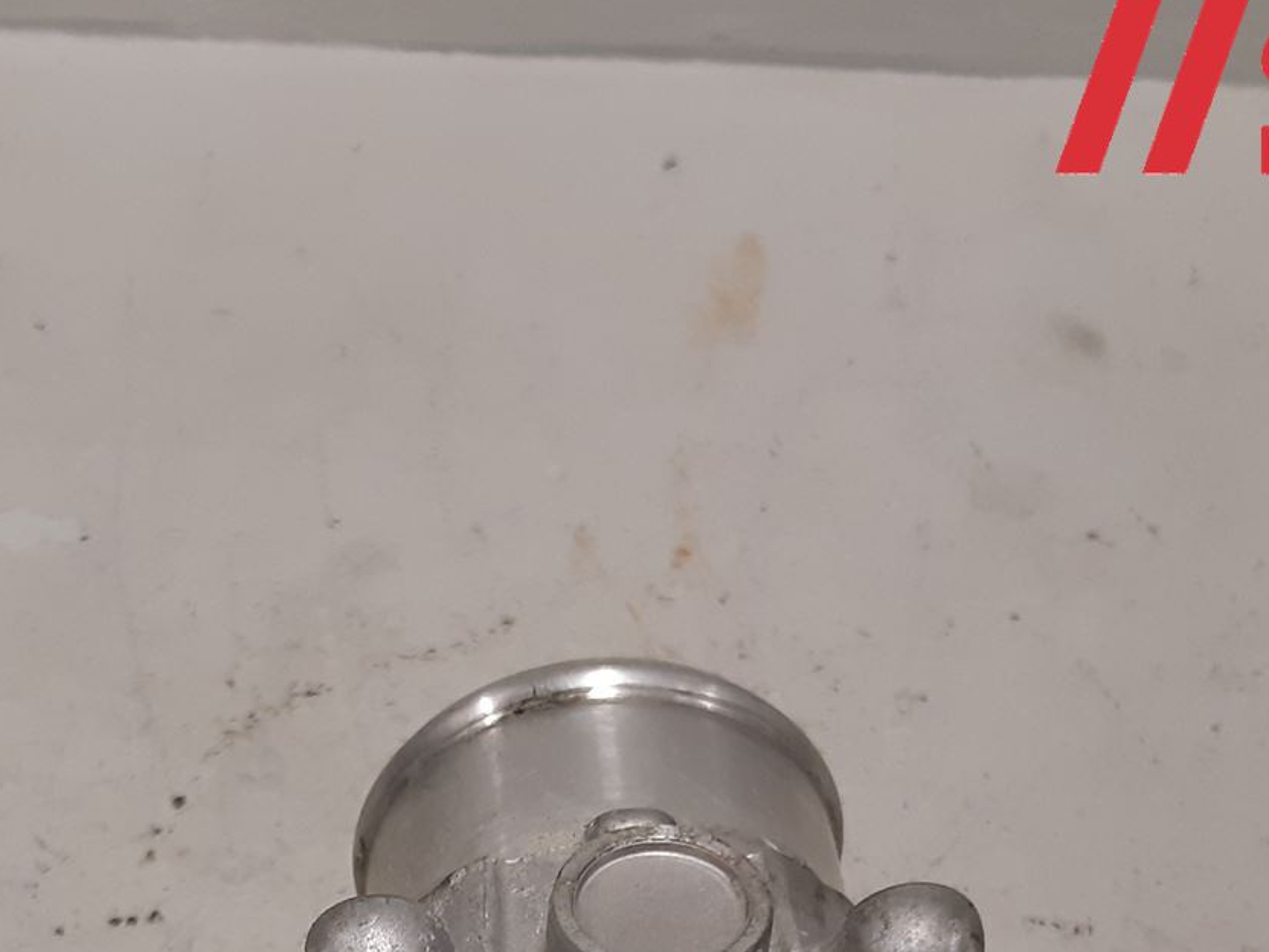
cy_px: 1088
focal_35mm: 64
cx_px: 430
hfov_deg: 30.1
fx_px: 2346
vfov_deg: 21.6
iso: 125
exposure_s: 1/50
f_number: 1.7
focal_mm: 3.93
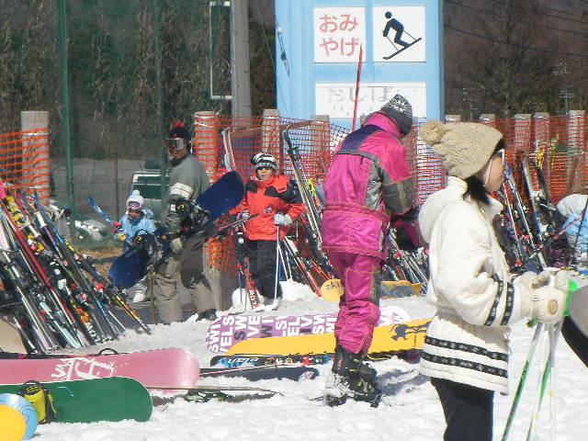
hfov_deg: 10.4
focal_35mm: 190
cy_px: 220
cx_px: 294
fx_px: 3227
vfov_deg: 7.8
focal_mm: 31.7
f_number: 5.3
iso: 50
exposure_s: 1/620
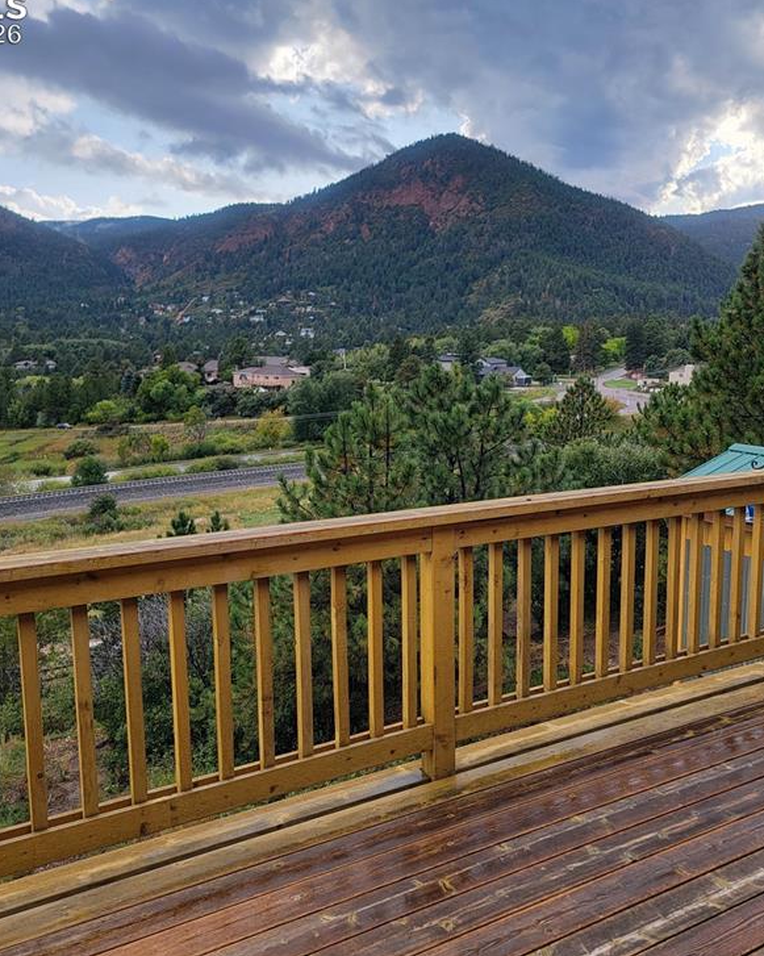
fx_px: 933
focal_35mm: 33
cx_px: 437
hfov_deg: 44.4
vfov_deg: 54.2
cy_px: 475
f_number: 1.8
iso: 16
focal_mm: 6.7
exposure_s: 1/285
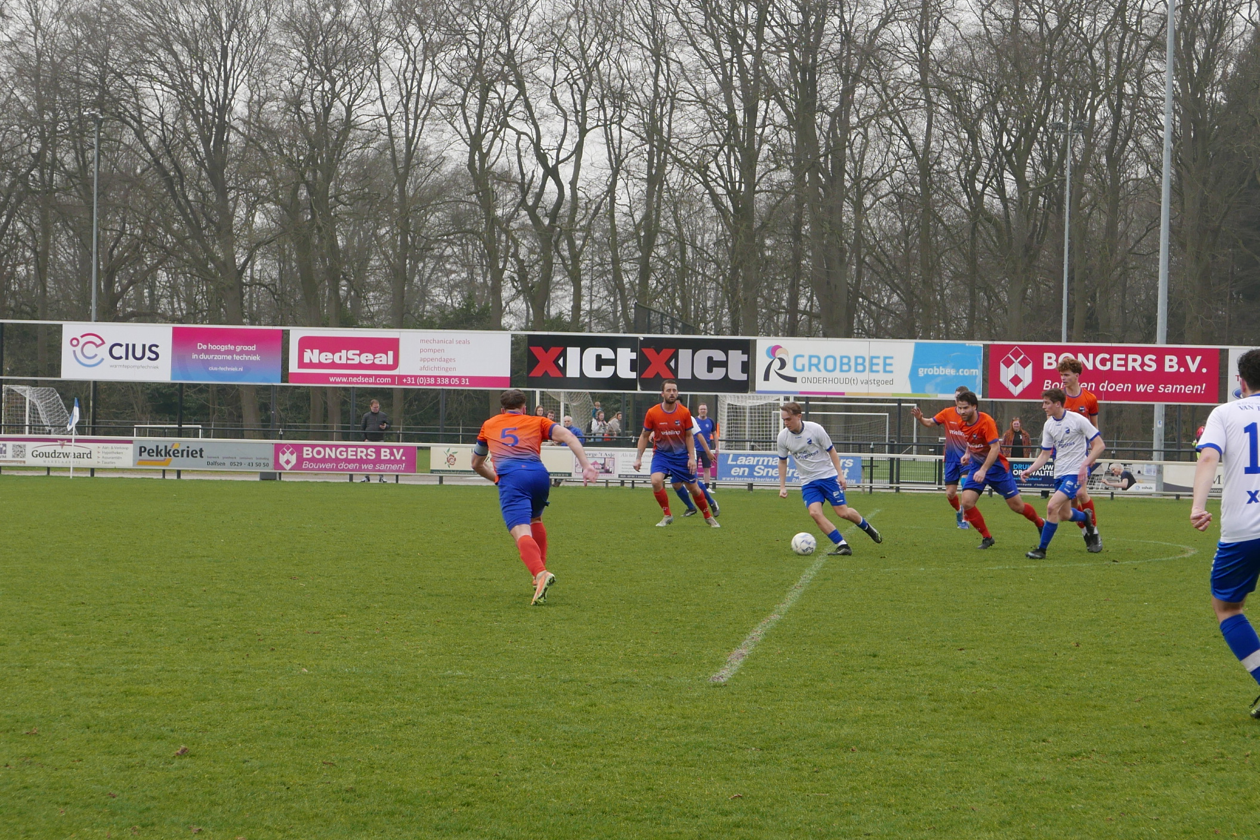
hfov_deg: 18.8
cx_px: 630
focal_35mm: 109
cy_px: 420
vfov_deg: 12.6
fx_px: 3815
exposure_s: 1/250
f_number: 5
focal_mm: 34
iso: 200
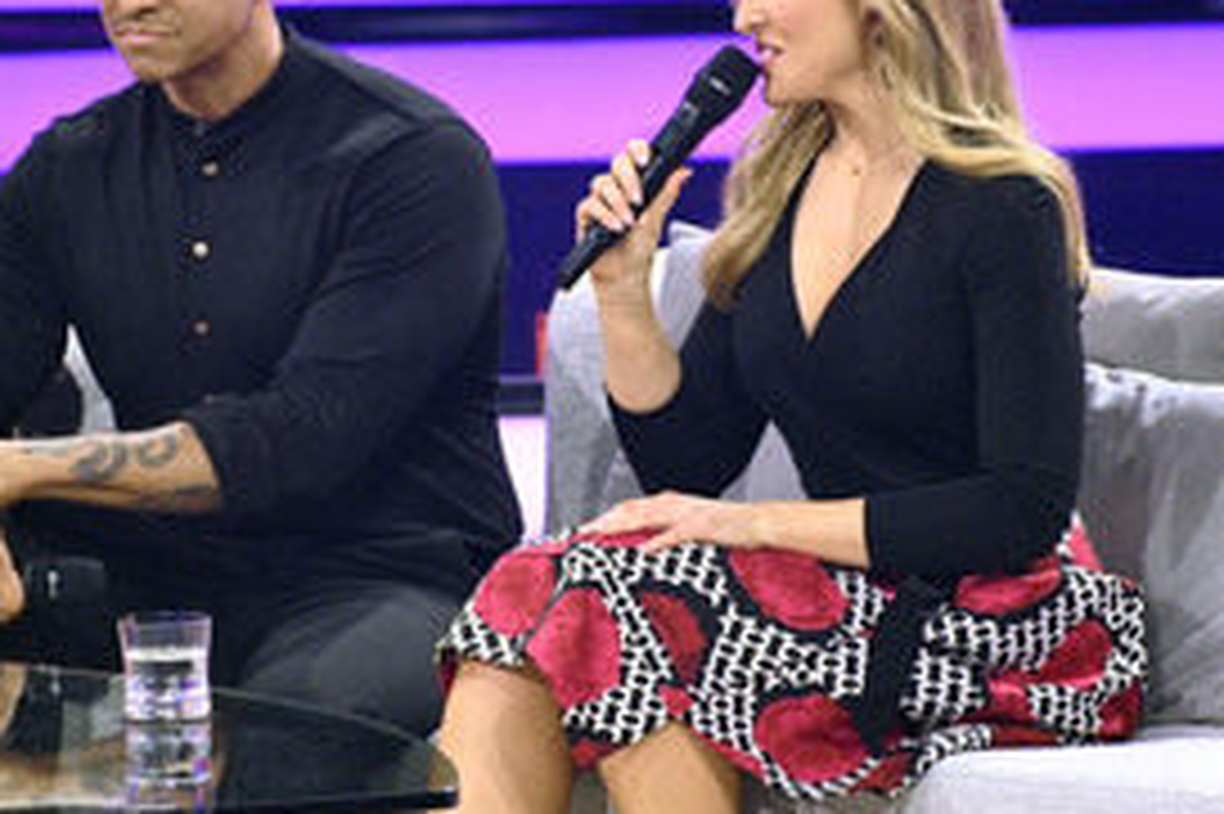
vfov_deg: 1.7
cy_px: 346
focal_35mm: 796
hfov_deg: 2.6
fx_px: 27047
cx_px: 470
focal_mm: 480
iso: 12800
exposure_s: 1/250
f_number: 5.6
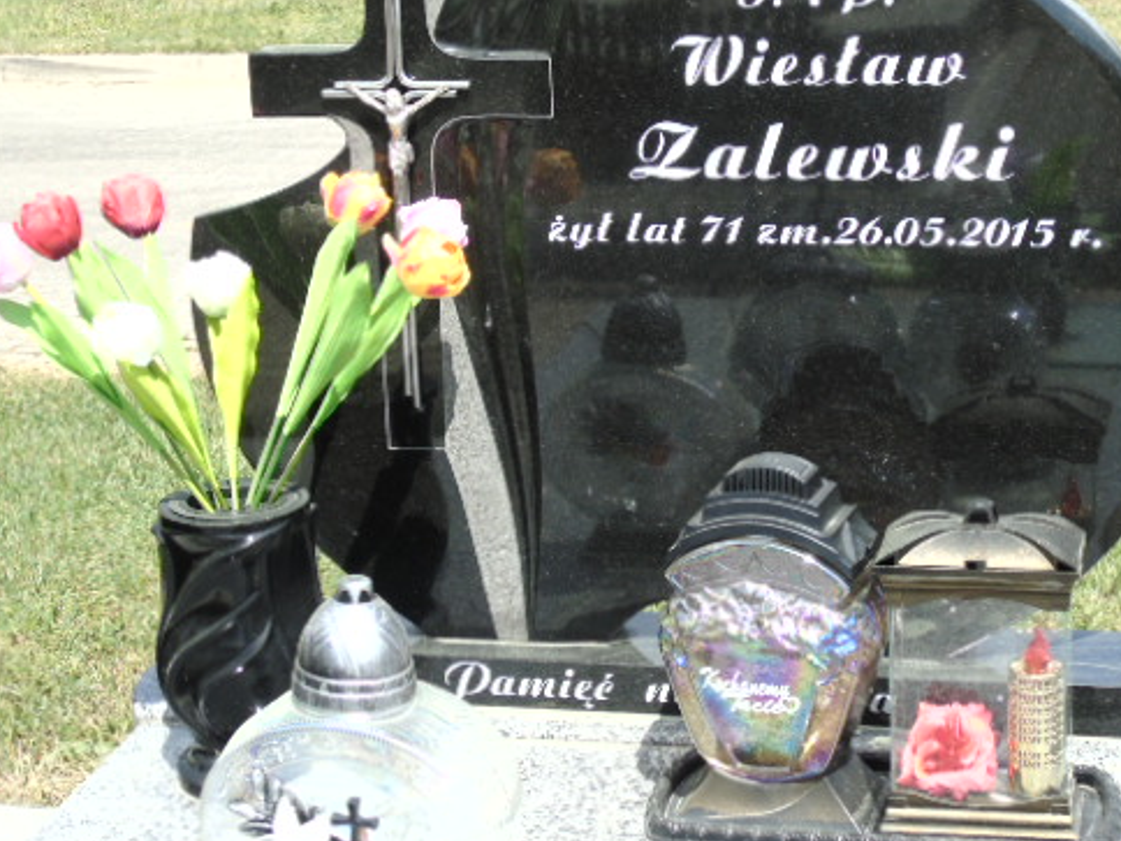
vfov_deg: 18.0
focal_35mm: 82
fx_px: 2655
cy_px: 334
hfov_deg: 23.8
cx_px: 672
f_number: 4.5
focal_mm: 11
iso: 80
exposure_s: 1/400
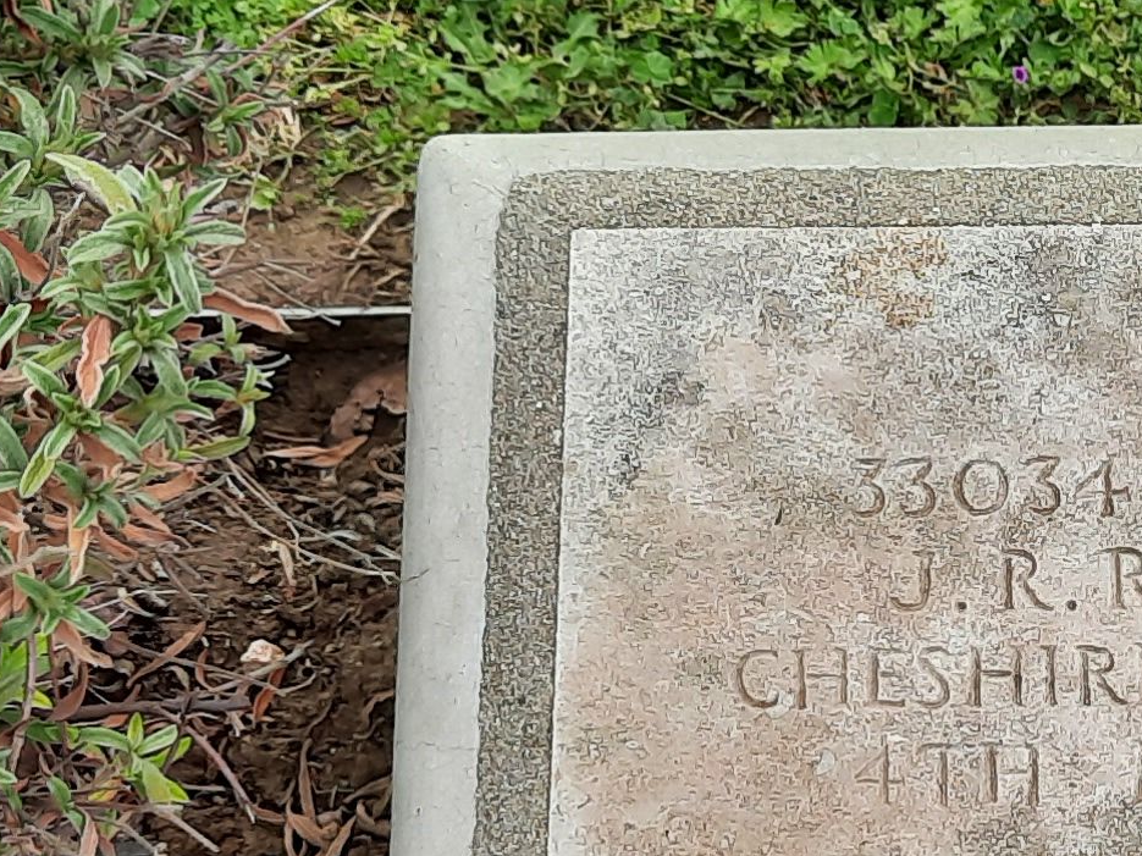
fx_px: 3530
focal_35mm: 107
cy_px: 580
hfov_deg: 18.0
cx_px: 1077
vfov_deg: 13.8
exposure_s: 1/363
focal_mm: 4.6
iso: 32
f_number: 2
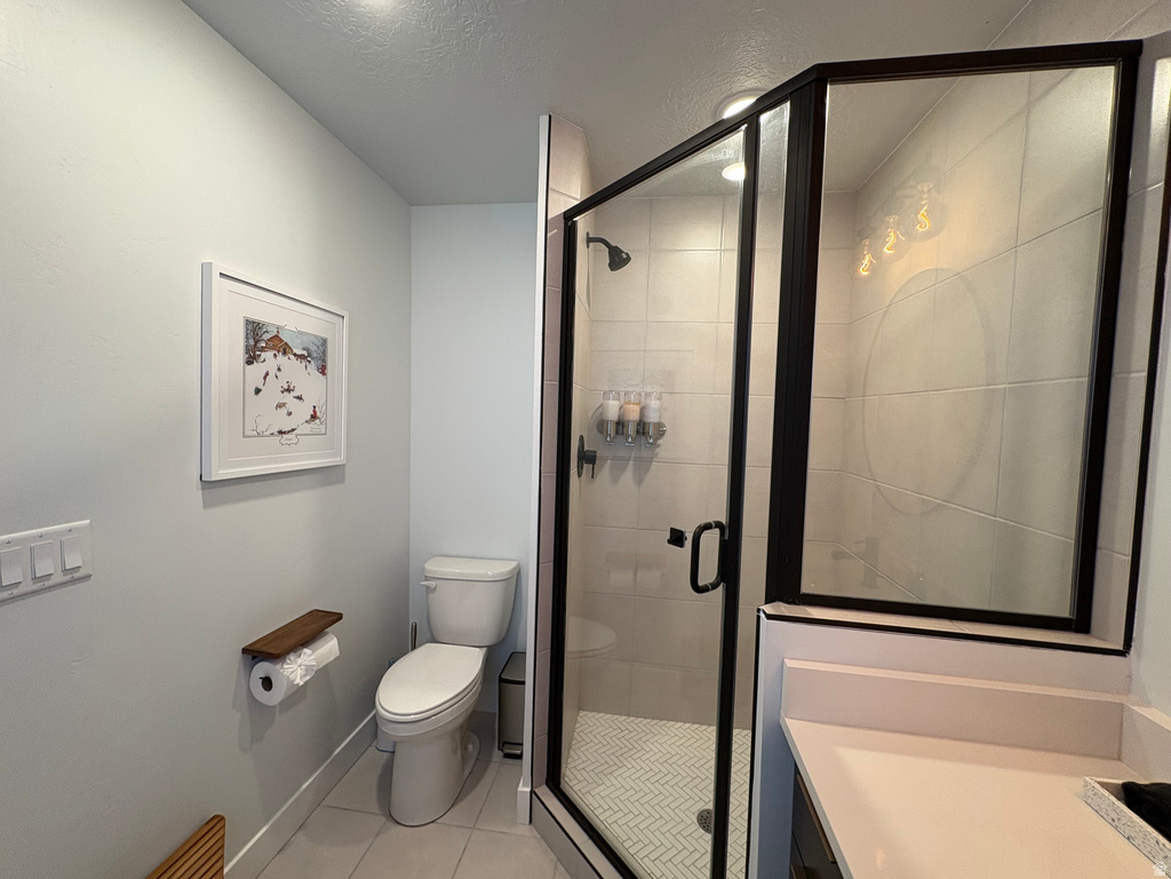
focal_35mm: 14
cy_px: 440
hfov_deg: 102.1
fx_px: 474
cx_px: 586
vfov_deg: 85.7
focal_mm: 2.22
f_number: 2.2
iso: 200
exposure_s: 1/120
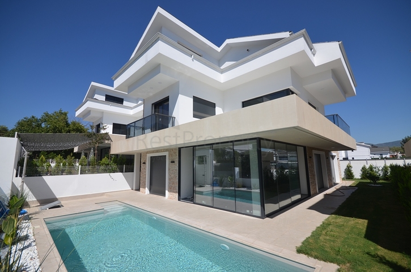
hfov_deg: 100.5
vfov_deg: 77.1
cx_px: 206
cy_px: 136
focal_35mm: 15
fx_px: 171
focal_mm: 10
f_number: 9
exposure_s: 1/400
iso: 100
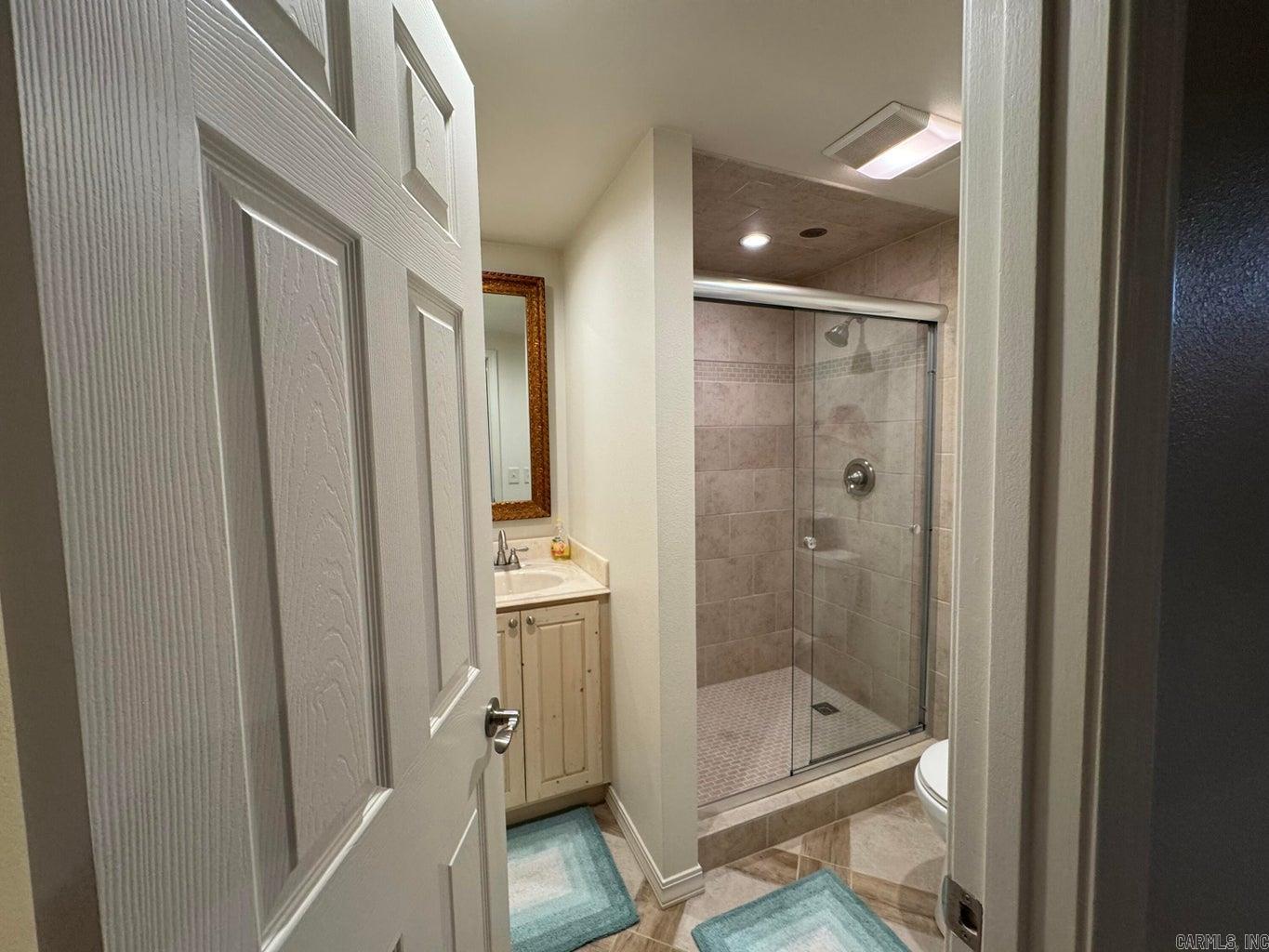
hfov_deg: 102.1
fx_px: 513
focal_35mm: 14
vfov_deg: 85.7
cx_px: 634
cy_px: 476
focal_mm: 2.22
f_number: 2.2
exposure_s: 1/120
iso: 250
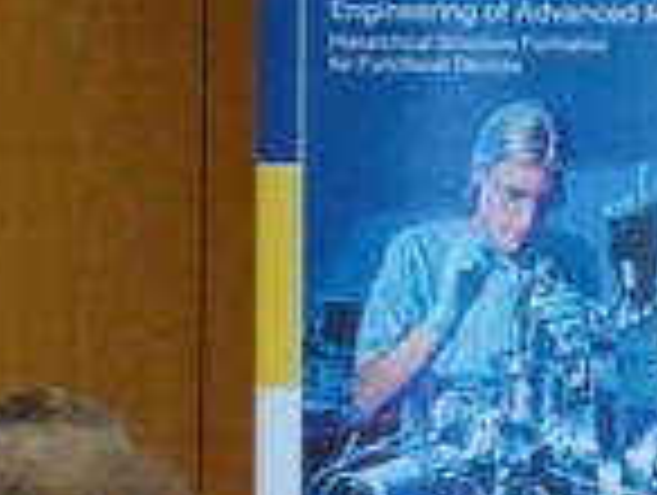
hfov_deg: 3.9
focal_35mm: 499
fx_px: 9486
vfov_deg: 3.0
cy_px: 232
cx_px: 1692
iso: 1800
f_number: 5.3
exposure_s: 1/125
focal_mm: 66
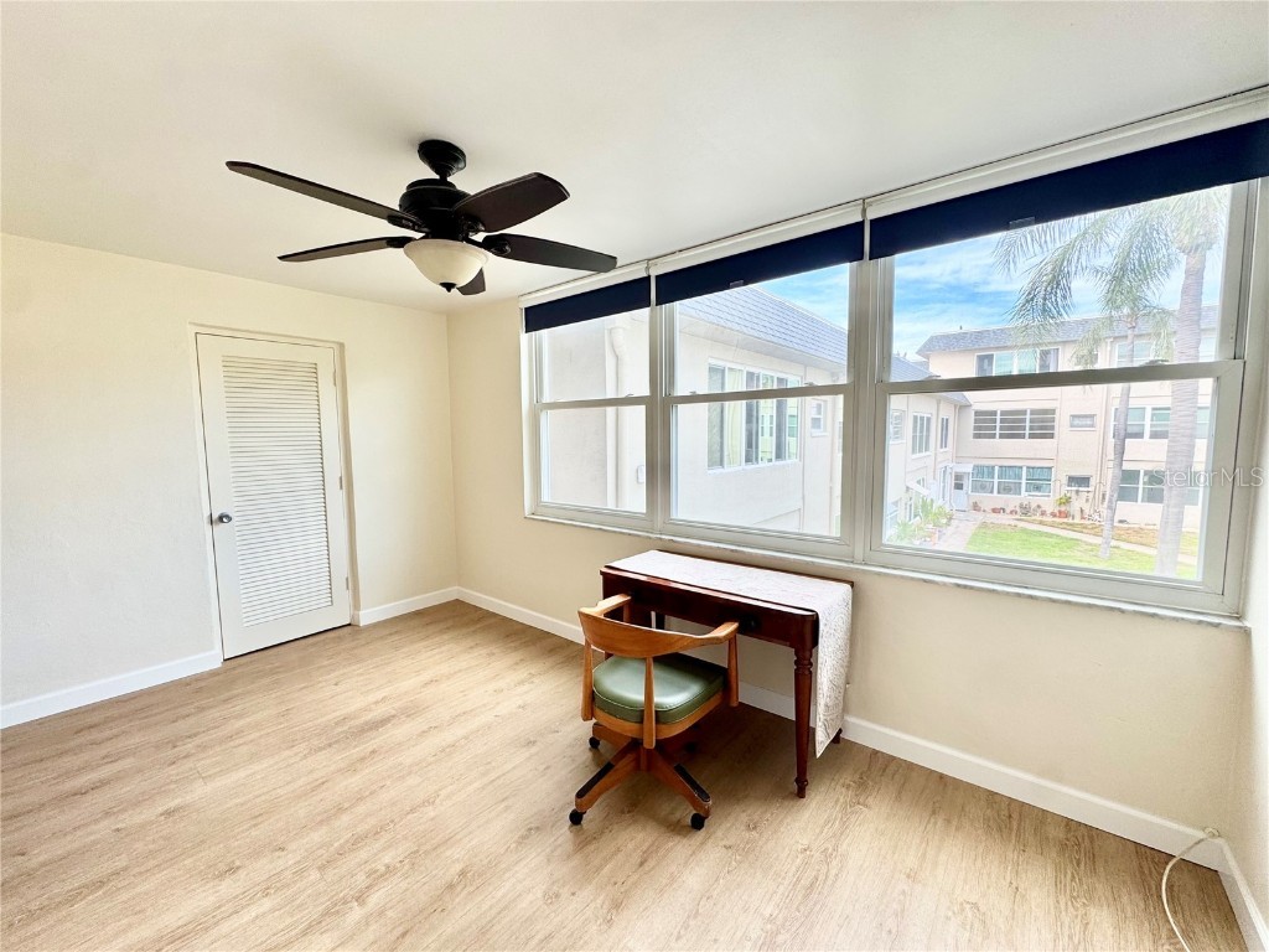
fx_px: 513
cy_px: 476
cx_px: 634
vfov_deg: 85.7
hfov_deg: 102.1
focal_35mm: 14
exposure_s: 1/99
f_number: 2.2
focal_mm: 2.22
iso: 40
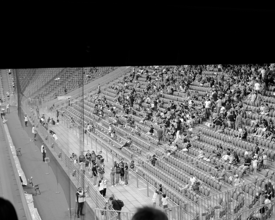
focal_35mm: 60
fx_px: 488
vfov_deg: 25.3
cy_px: 131
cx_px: 240
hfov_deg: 30.3
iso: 400
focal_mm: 28
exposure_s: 1/250
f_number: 1.7
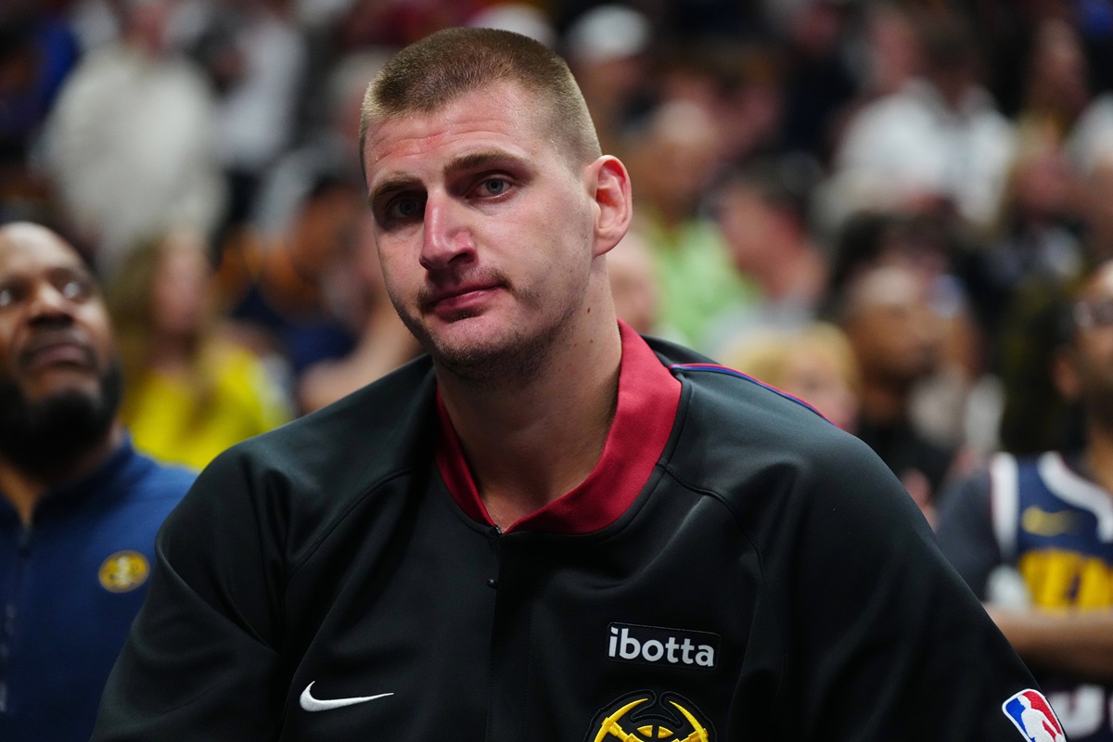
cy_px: 371
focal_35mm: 135
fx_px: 4173
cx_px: 556
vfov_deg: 10.2
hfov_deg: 15.2
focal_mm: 135
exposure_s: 1/2000
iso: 5000
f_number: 2.8
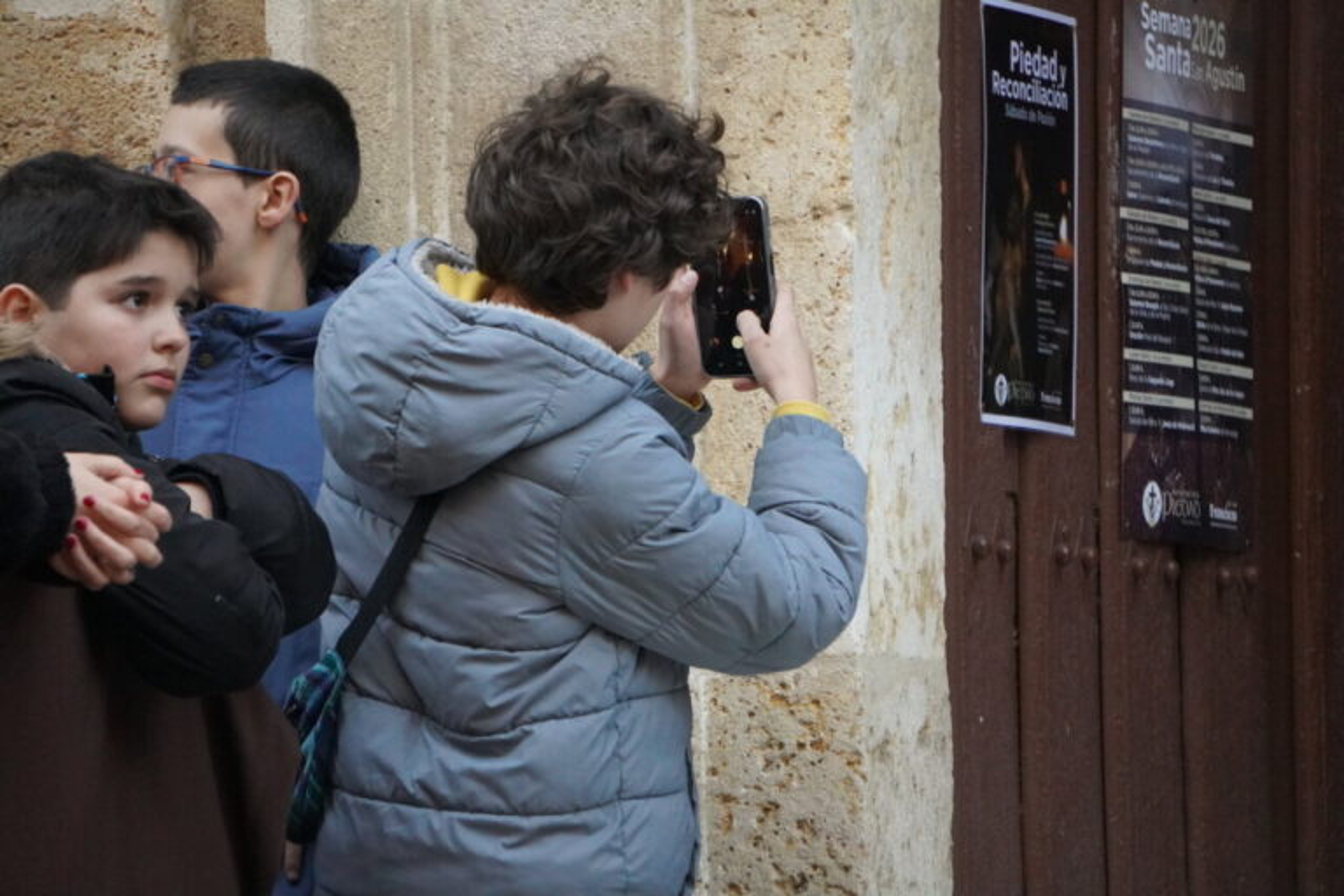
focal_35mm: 315
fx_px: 11759
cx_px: 672
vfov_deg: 4.4
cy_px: 448
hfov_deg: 6.5
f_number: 6.3
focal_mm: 210
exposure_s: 1/400
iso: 6400
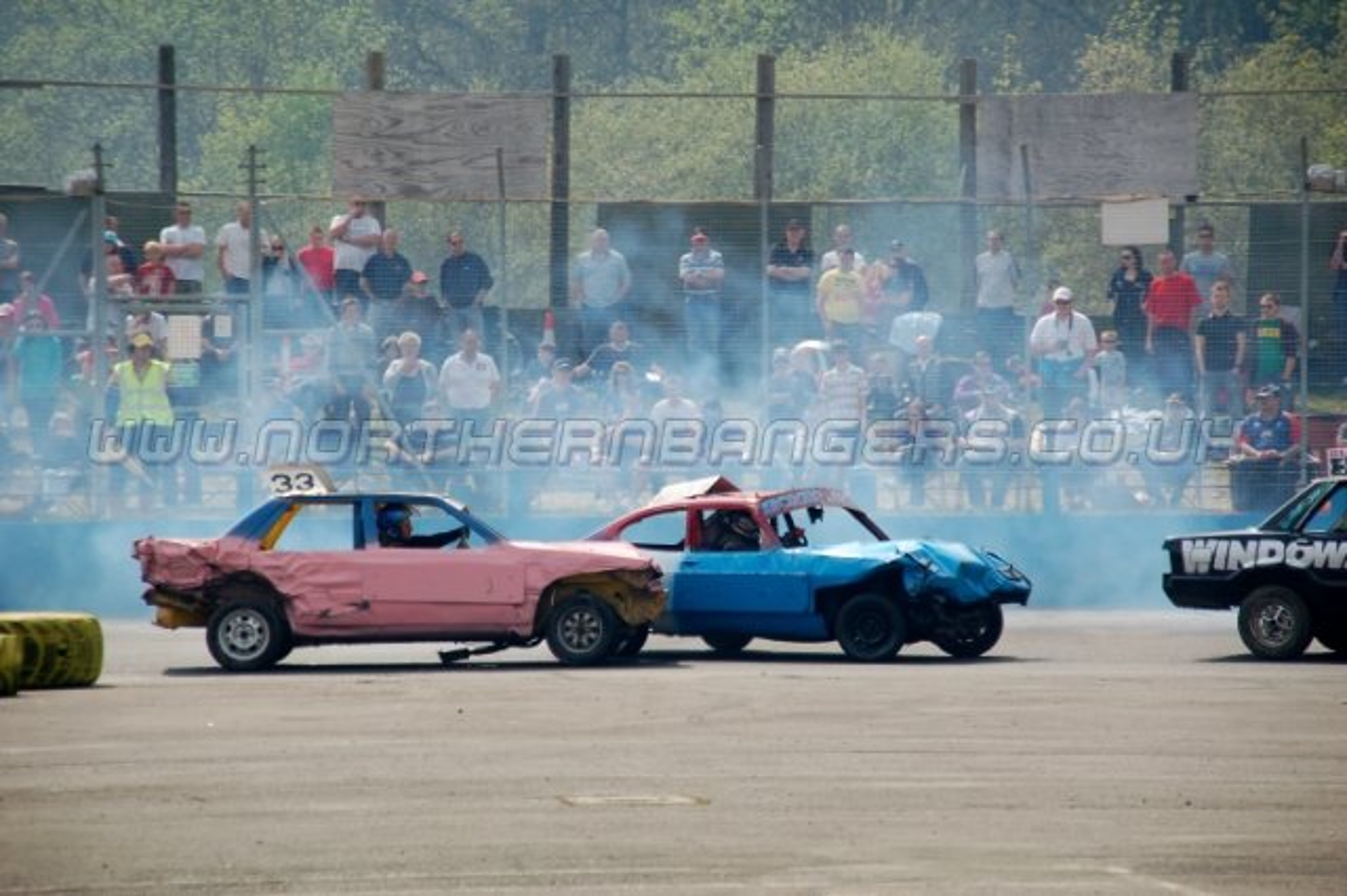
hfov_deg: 10.2
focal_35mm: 202
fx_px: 7573
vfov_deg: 6.8
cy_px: 448
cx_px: 674
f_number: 6
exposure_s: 1/1000
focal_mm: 135
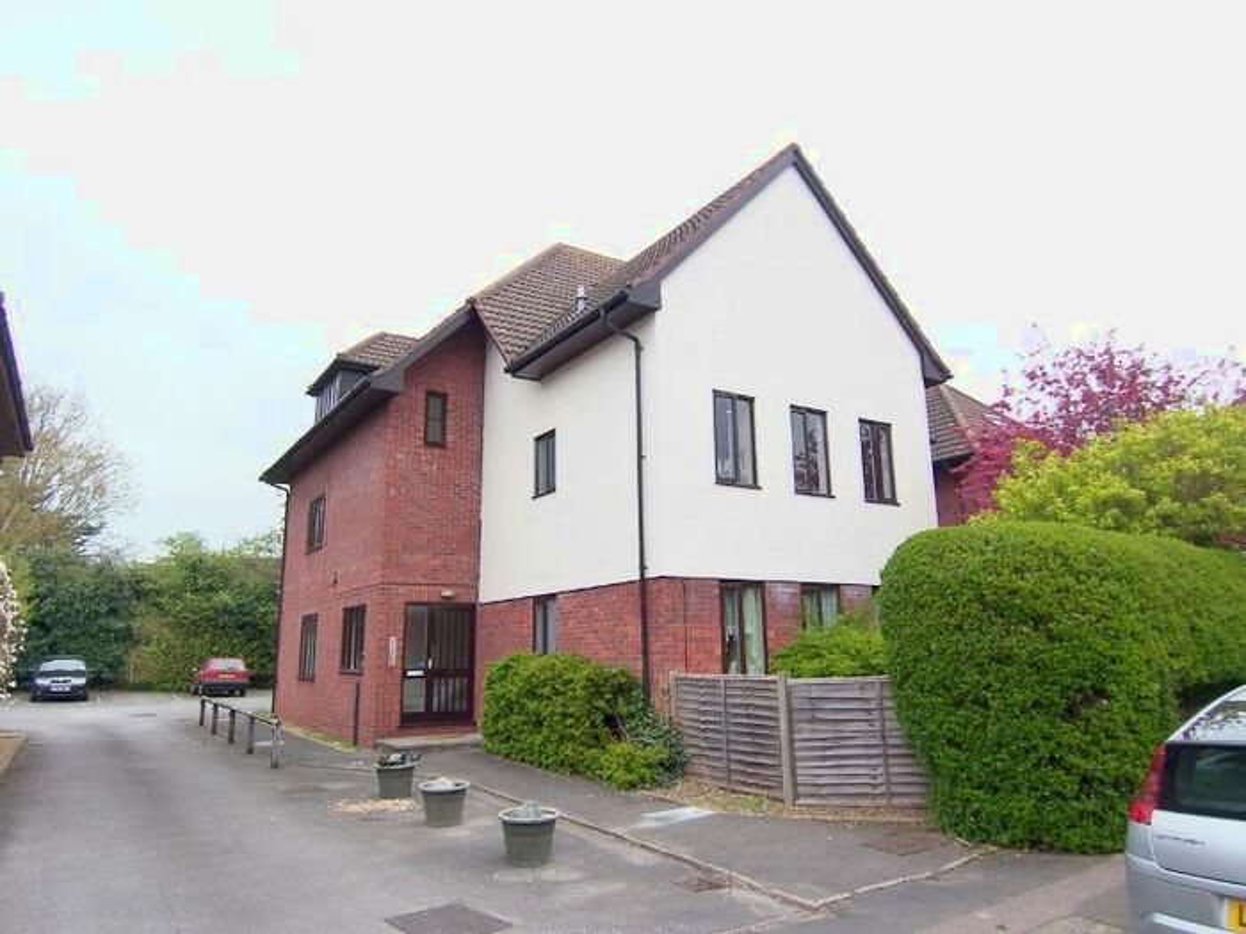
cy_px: 467
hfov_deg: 73.9
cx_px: 623
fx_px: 828
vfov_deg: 58.9
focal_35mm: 23
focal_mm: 3.8
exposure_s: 1/200
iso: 64
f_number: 2.8
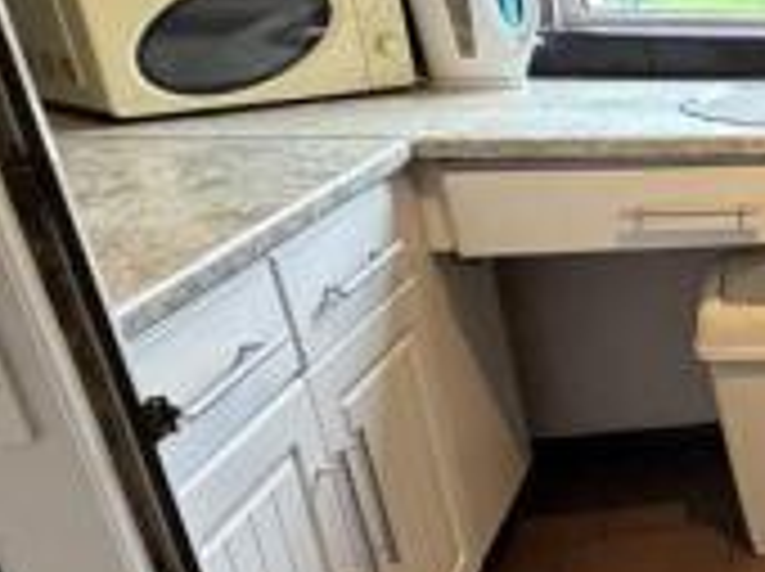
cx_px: 1235
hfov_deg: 25.4
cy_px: 322
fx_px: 1059
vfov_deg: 30.2
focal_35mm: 48
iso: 500
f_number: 2.2
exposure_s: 1/50
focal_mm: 2.22
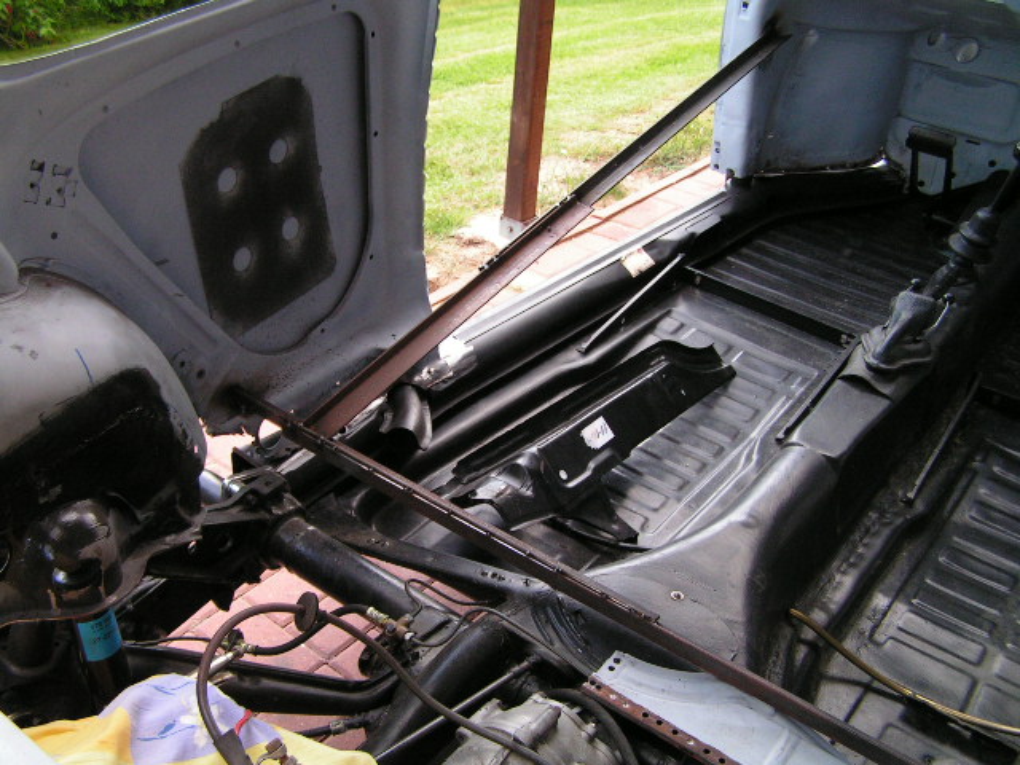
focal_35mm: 38
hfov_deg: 49.0
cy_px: 382
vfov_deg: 37.7
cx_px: 510
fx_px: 1120
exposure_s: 1/50
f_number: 2.8
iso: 125
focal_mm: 6.3
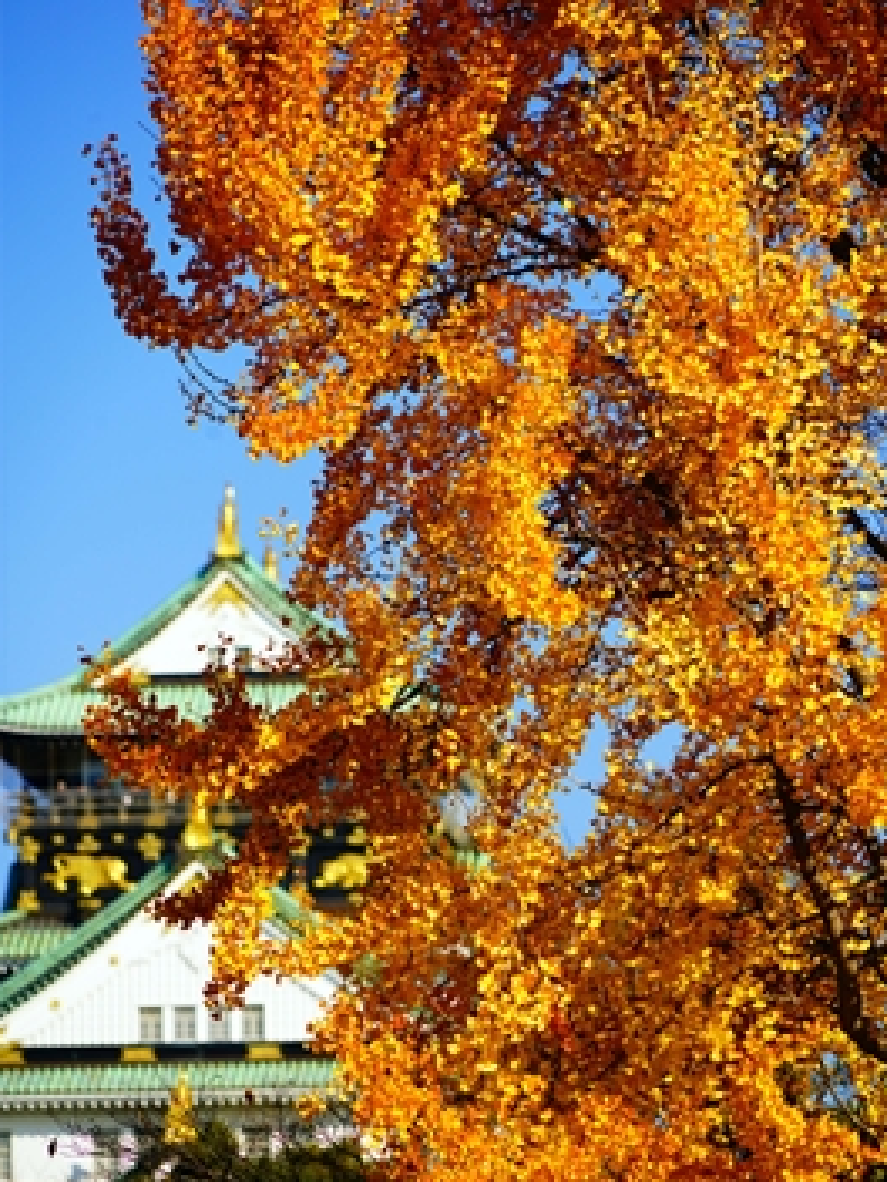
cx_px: 445
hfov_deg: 5.7
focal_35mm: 262
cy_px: 645
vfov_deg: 7.6
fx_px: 8951
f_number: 8
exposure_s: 1/350
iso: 100
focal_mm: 240
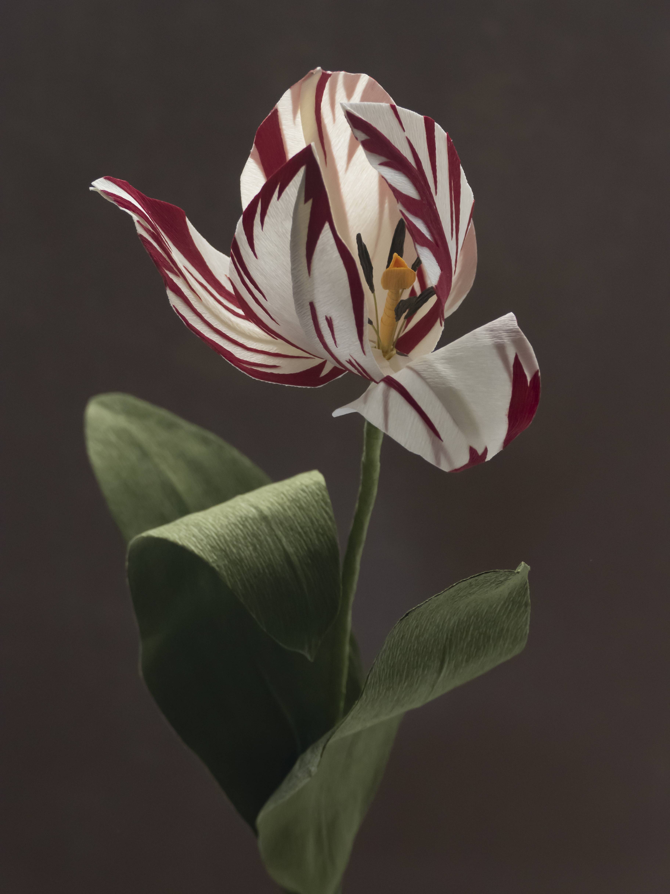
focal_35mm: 136
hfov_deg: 10.9
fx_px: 3510
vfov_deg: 14.5
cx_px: 335
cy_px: 447
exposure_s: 1/80
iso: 1250
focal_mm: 45.89
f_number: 3.9
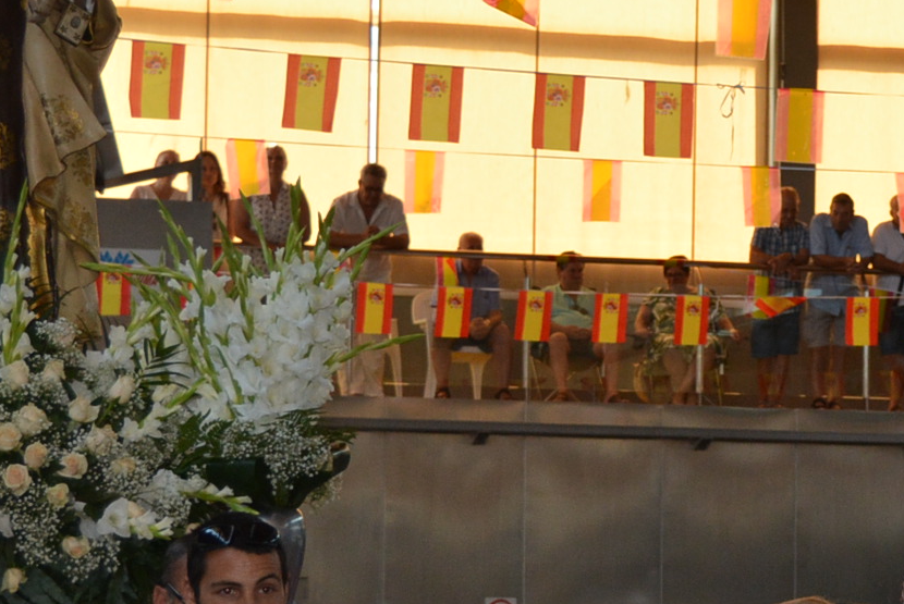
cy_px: 474
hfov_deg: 12.9
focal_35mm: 157
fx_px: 3941
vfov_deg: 8.8
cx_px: 926
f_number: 4.5
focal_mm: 29
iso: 400
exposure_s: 1/200
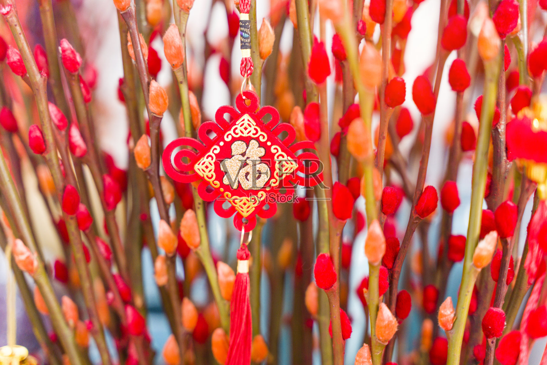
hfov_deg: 27.0
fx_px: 1140
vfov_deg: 18.2
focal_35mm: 75
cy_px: 182
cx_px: 274
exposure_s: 1/200
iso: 1600
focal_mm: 75
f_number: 3.5
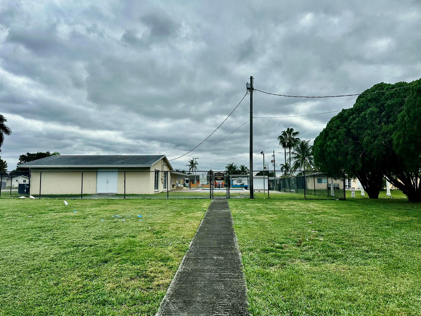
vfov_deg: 56.8
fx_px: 292
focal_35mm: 24
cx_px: 210
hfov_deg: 71.6
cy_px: 158
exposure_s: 1/2591
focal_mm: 6.86
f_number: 1.78
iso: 80
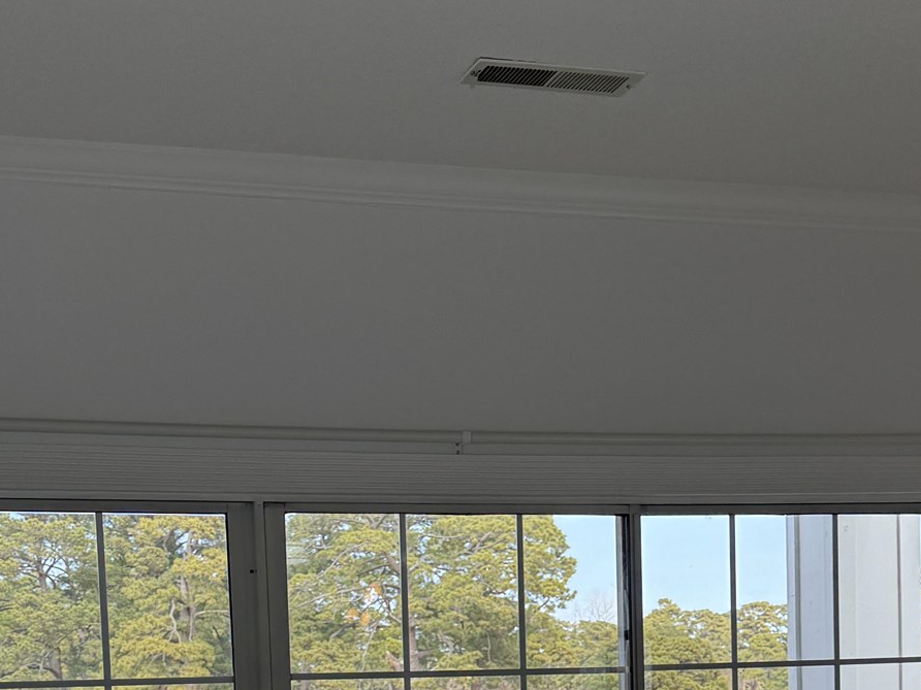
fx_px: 1650
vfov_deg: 22.1
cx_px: 498
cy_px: 798
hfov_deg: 31.2
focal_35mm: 62
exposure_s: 1/604
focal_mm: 6.76
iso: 80
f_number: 1.78
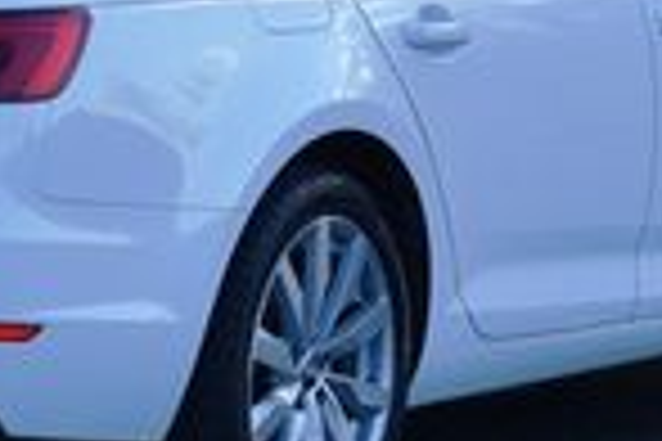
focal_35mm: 294
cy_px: -146
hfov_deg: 7.0
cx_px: 203
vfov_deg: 4.7
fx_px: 5409
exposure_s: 1/250
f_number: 5.6
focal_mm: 45
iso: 200
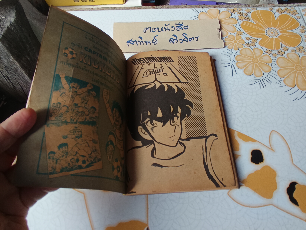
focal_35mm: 16
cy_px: 115
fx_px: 141
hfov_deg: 94.5
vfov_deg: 78.1
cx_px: 153
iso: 133
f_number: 2.2
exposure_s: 1/50
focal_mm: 1.65
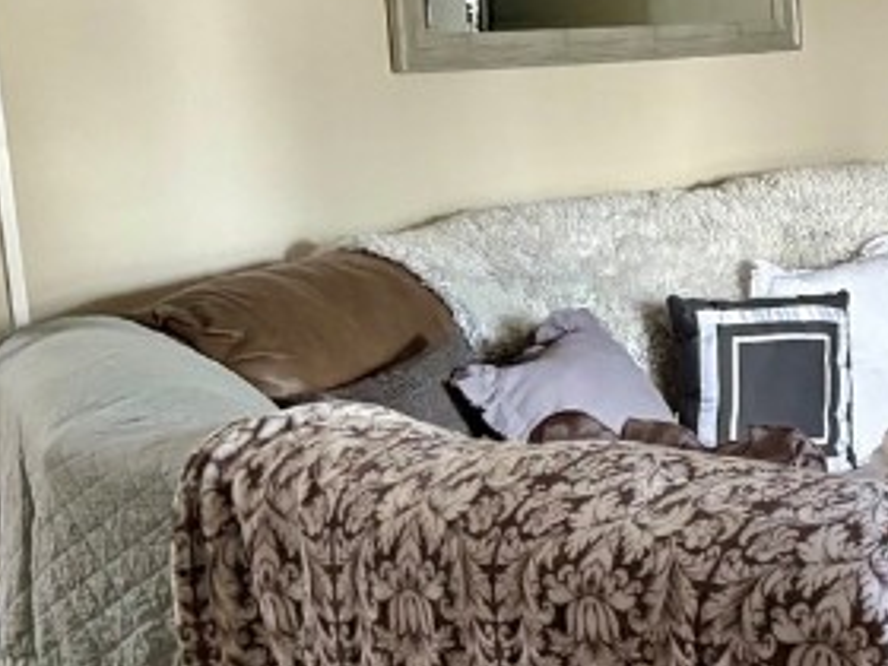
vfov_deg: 15.6
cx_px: 1541
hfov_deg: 17.3
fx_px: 2437
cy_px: 323
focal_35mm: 95
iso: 640
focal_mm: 5.96
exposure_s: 1/37
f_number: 1.6
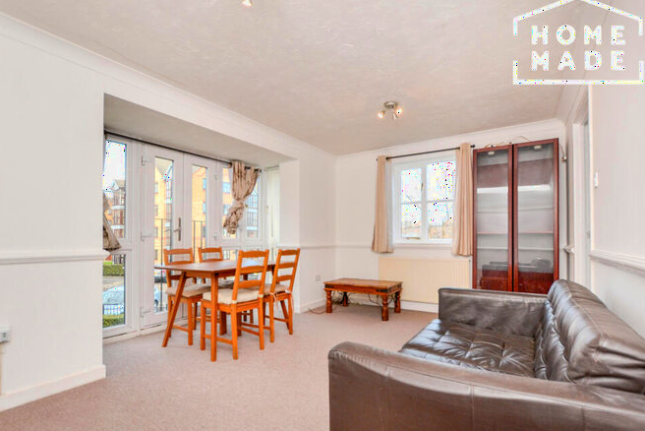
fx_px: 287
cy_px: 215
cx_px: 315
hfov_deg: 96.7
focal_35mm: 16
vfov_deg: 73.8
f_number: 5.6
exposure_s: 1/125
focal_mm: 10
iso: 400
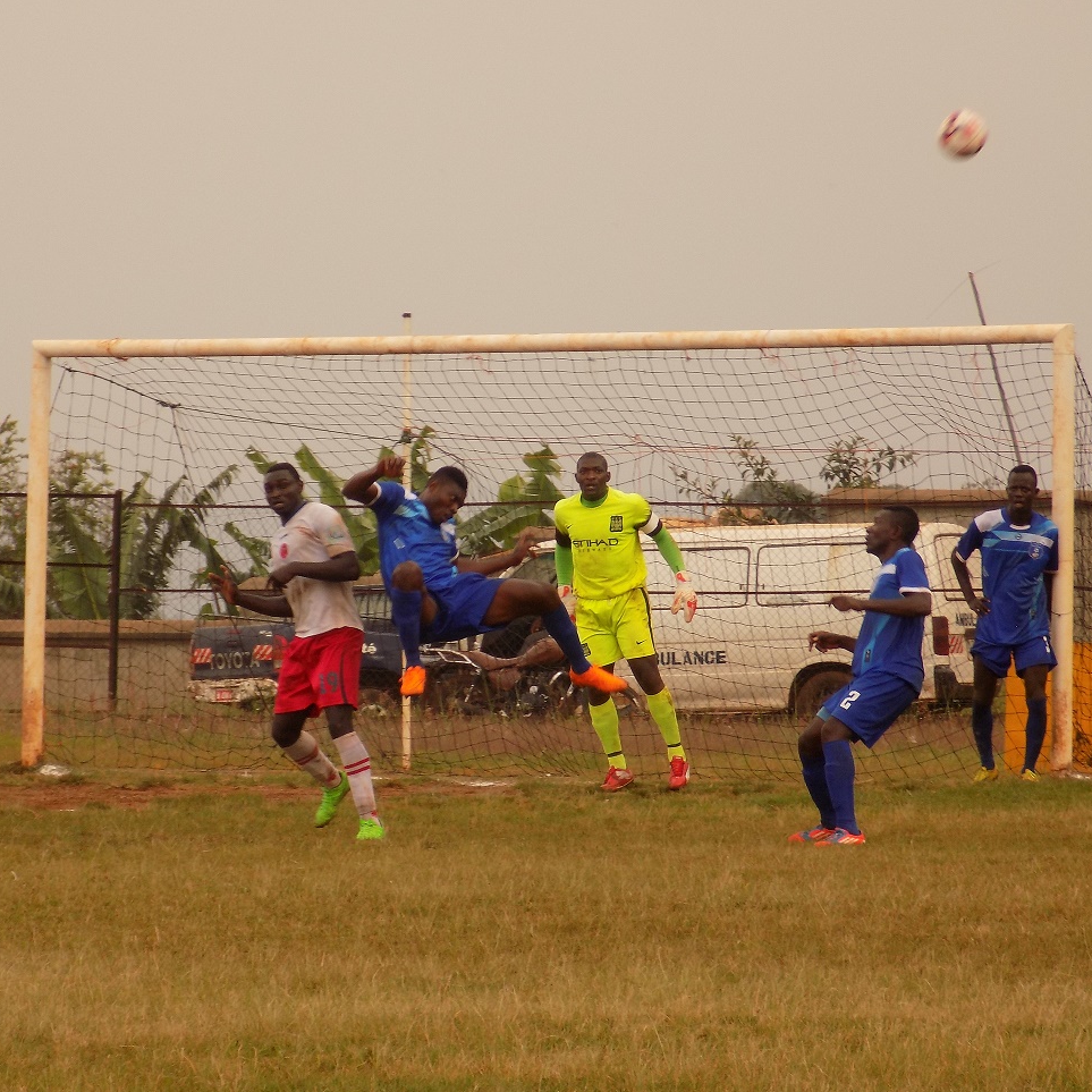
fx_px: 11814
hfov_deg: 5.3
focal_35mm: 331
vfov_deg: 5.3
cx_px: 455
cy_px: 545
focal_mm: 49.7
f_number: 5.8
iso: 80
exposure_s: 1/160
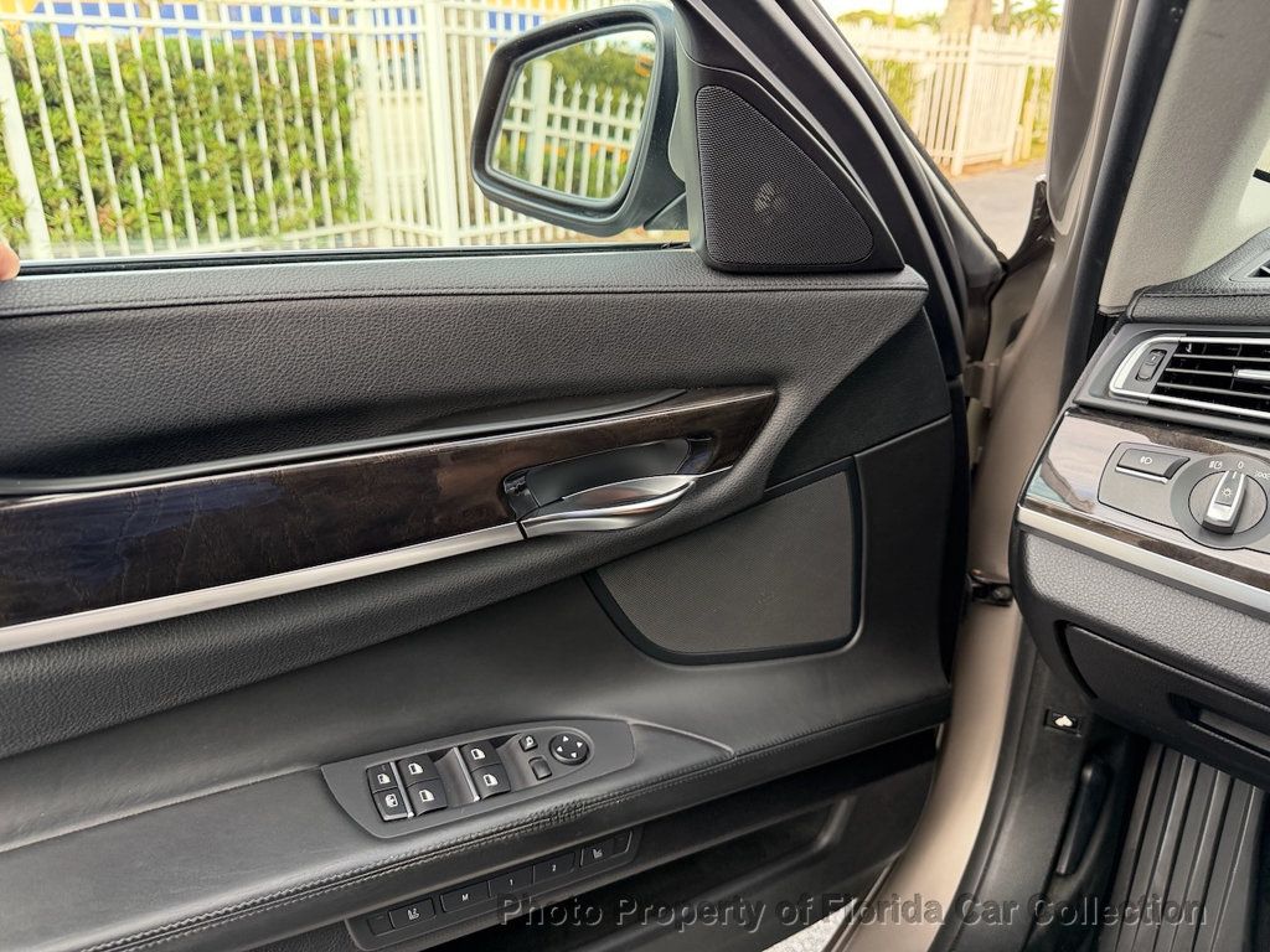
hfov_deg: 71.6
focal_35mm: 24
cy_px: 476
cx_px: 635
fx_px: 881
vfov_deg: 56.8
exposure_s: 1/125
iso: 200
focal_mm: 6.76
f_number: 1.78
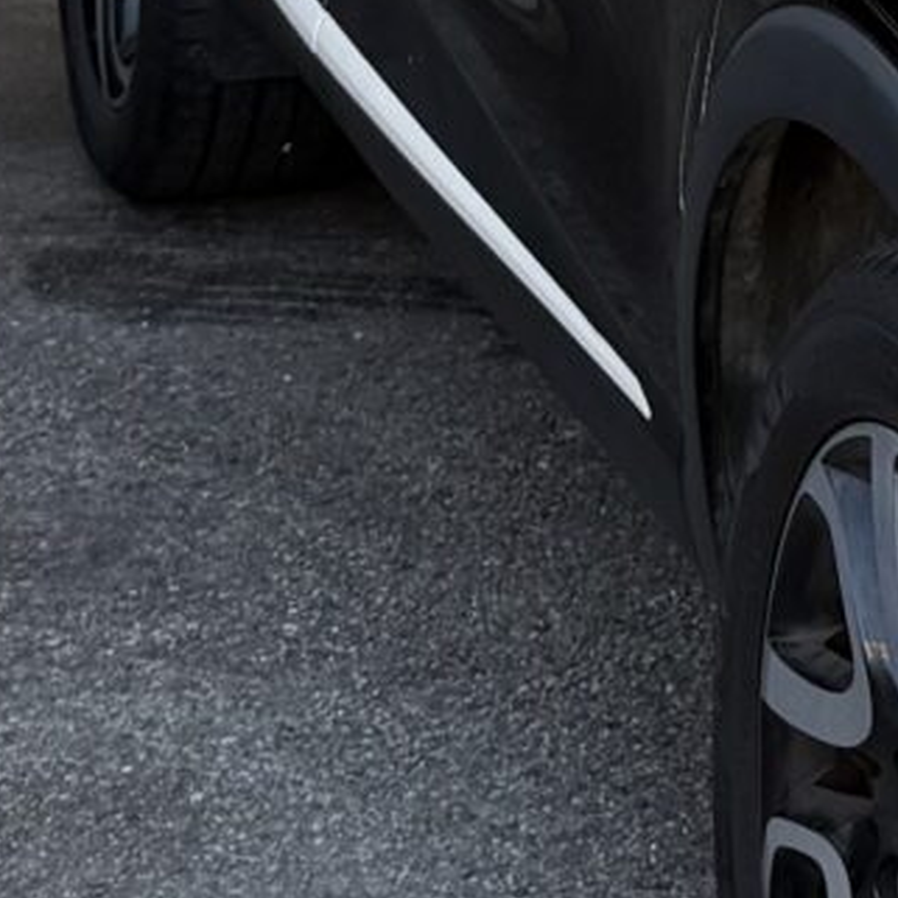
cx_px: 1527
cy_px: -529
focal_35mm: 169
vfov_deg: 10.0
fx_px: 4960
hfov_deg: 9.9
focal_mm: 6.76
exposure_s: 1/356
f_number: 1.78
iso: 80
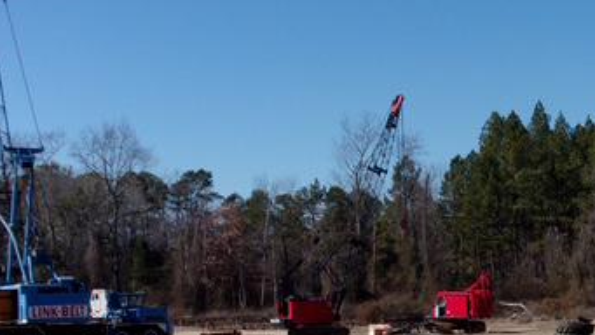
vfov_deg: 13.7
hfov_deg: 23.4
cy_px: 263
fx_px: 1389
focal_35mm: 88
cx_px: 555
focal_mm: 7.8
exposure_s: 1/125
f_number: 12.5
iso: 80
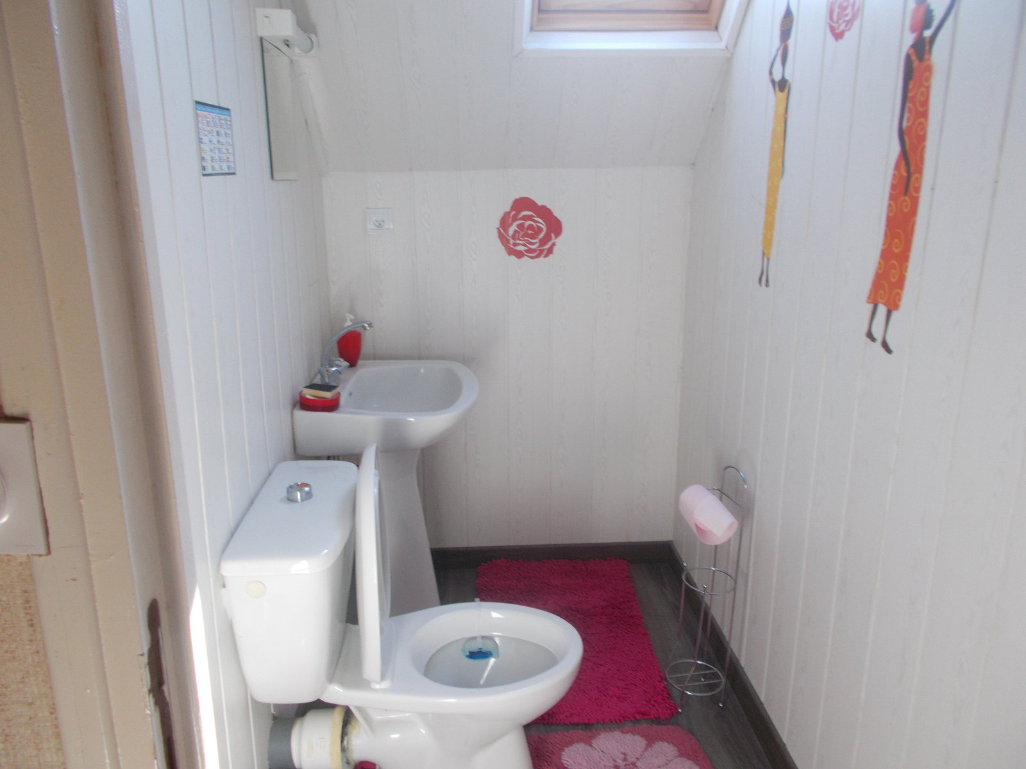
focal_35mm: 26
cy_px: 384
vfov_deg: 53.1
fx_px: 771
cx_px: 513
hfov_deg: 67.3
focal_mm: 4.6
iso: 100
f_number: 3.2
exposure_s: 1/25
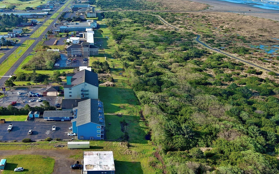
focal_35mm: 40
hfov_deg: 48.5
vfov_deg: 31.9
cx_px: 94
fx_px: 304
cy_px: 72
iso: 100
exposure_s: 1/737
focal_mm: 10.57
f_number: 2.8
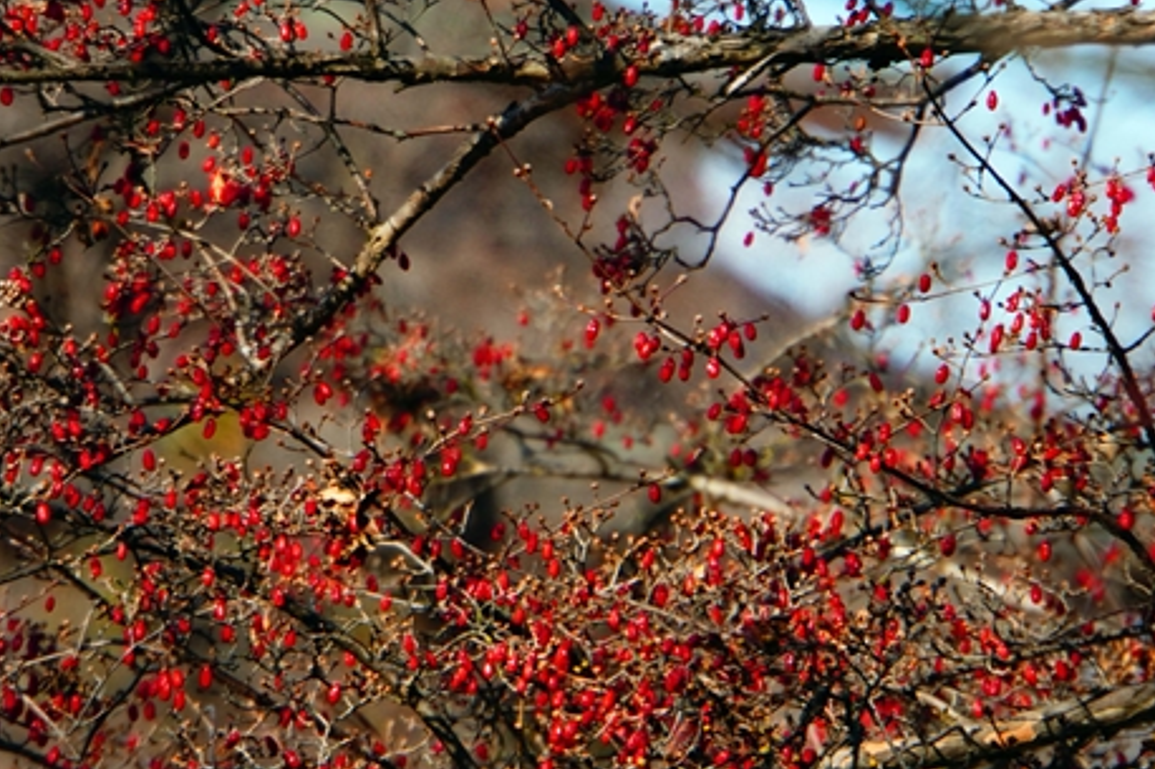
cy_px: 218
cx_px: 366
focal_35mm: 524
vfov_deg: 2.6
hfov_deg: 3.9
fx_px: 16805
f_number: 6.3
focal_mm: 200
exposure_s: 1/320
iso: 125
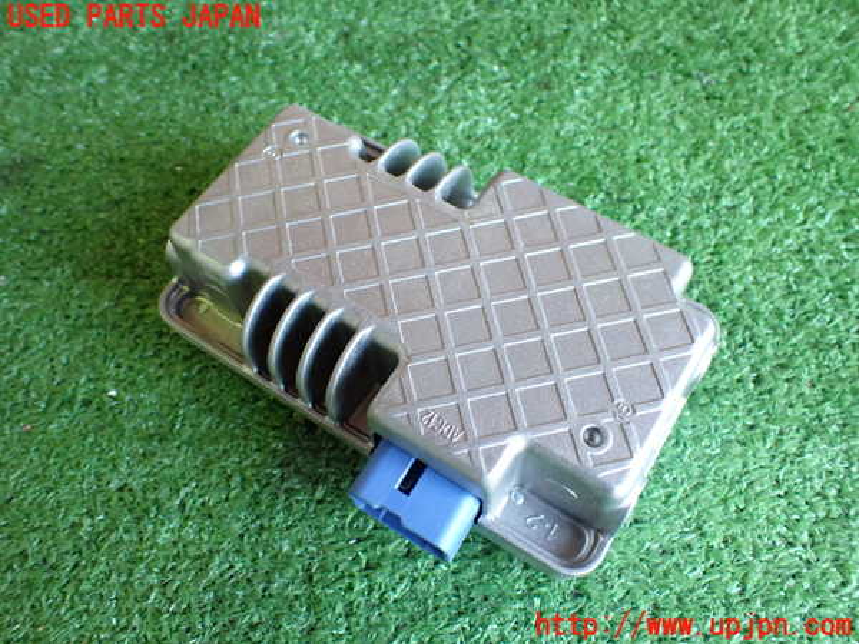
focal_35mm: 30
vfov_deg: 46.8
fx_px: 744
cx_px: 430
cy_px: 322
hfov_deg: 60.0
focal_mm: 5.4
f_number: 2.3
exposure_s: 1/60
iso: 800
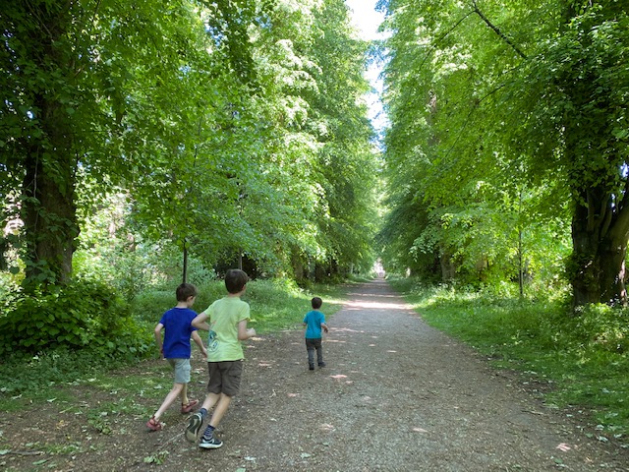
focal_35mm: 26
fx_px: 472
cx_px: 314
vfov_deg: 53.1
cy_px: 236
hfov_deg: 67.3
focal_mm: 4.25
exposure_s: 1/122
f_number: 1.8
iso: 125
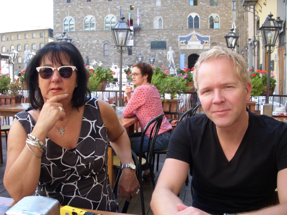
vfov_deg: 37.7
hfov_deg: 49.0
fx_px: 315
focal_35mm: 38
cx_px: 144
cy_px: 108
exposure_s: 1/125
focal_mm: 6.3
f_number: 3.3
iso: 125
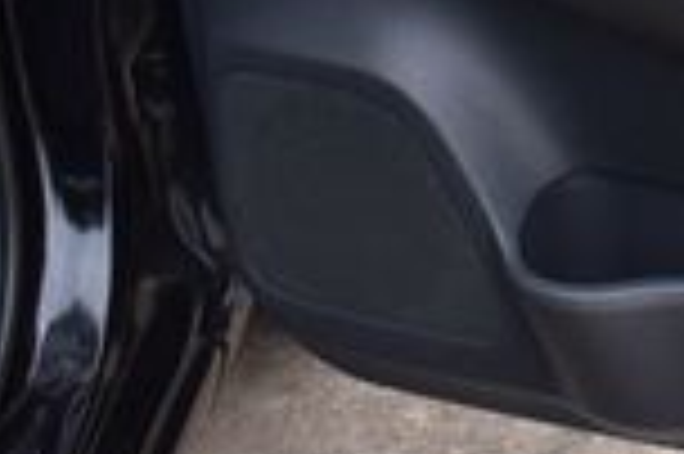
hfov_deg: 16.8
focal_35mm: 114
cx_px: 932
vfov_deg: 11.3
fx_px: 2164
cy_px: -319
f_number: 9
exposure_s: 1/125
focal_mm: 18
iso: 400
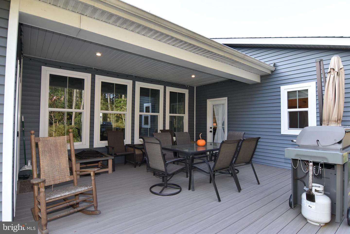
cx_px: 175
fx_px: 175
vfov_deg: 67.5
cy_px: 117
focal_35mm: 18
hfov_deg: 90.0
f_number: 6.3
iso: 400
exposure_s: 1/160
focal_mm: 12
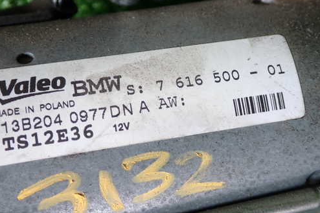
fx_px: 427
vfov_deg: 28.1
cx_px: 157
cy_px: 100
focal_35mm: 48
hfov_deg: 41.1
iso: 160
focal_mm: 6.83
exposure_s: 1/125
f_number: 2.7
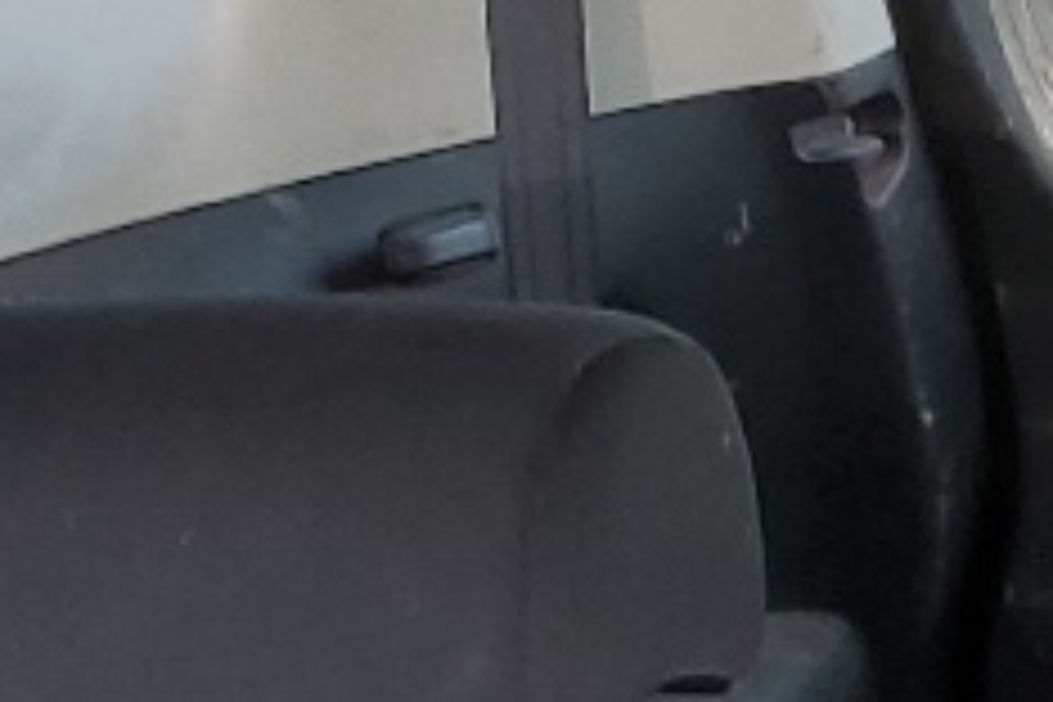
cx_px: 1526
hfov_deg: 10.8
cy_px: 904
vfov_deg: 7.3
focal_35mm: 185
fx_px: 5411
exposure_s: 1/60.2
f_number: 1.5
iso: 71
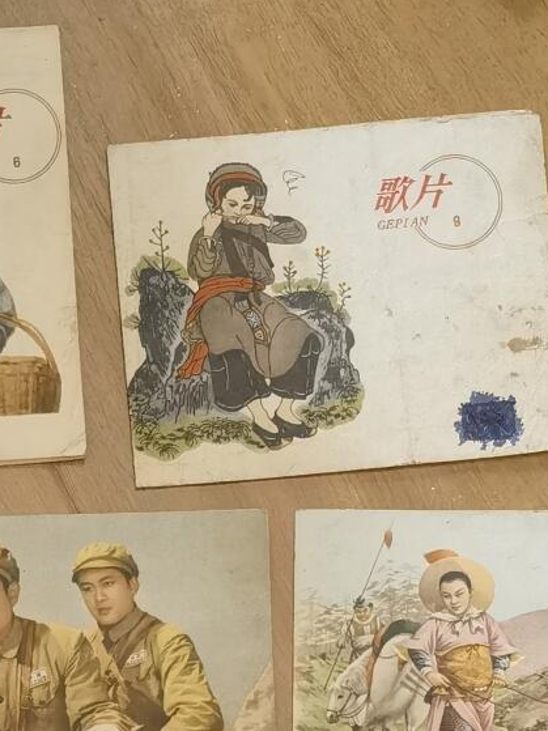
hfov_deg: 16.5
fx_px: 1837
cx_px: -25
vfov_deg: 20.0
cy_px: 1036
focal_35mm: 87
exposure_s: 1/16.7
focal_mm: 6.67
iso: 1600
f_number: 1.9
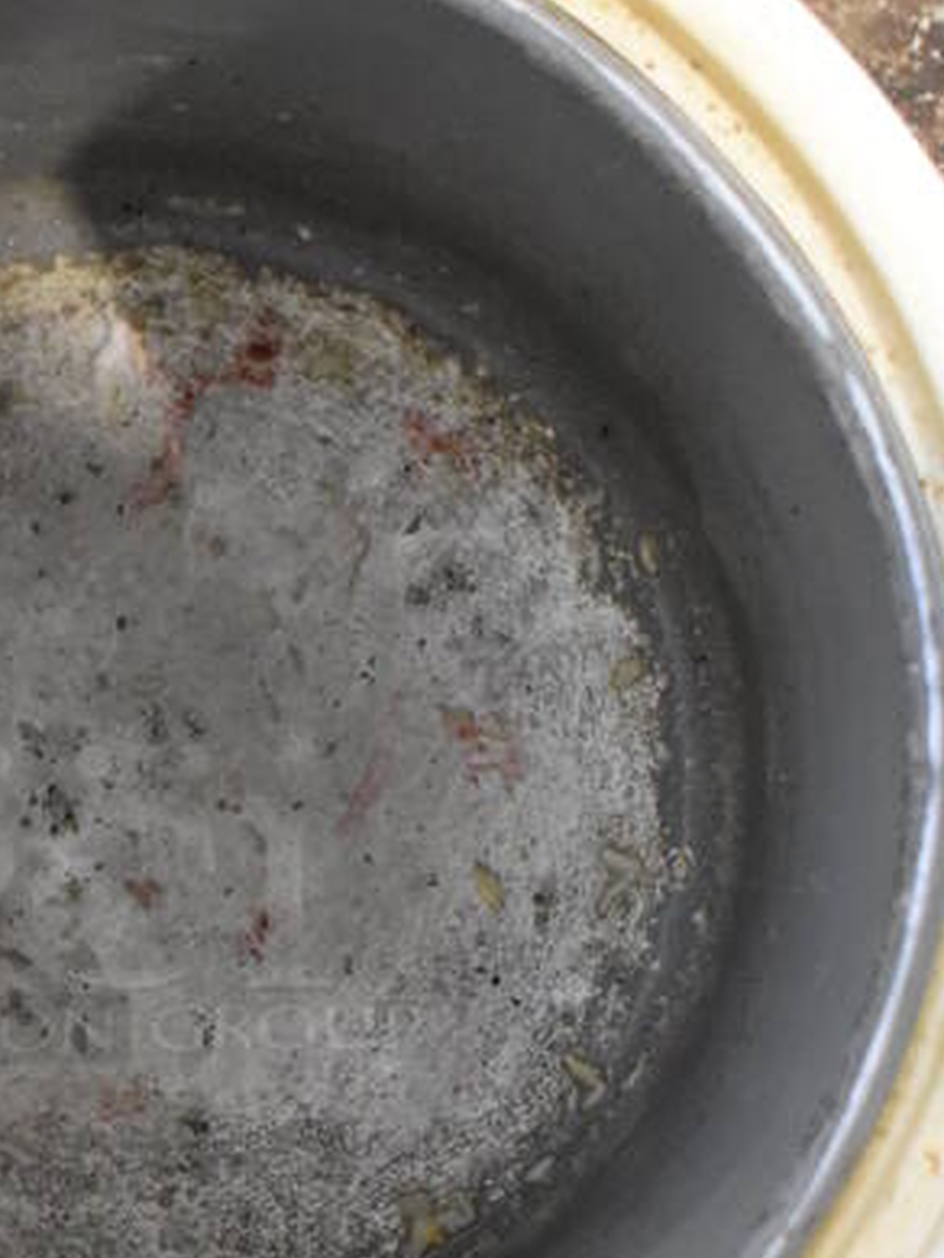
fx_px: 3566
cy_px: 894
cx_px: 94
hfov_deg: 14.9
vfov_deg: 19.9
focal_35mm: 98
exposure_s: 1/125
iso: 5600
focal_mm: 29
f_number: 4.2
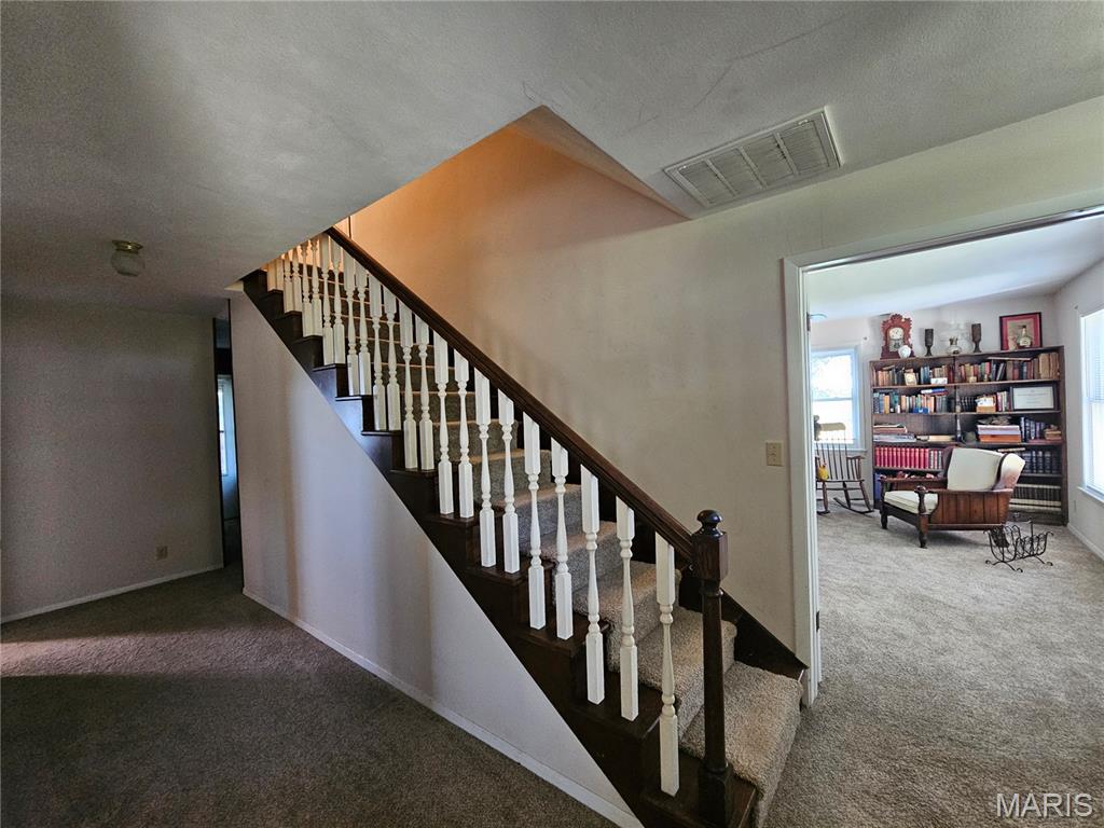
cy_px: 414
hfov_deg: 106.2
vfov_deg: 89.9
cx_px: 552
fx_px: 415
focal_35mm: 13
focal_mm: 2.2
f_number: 2.2
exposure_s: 1/24
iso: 640
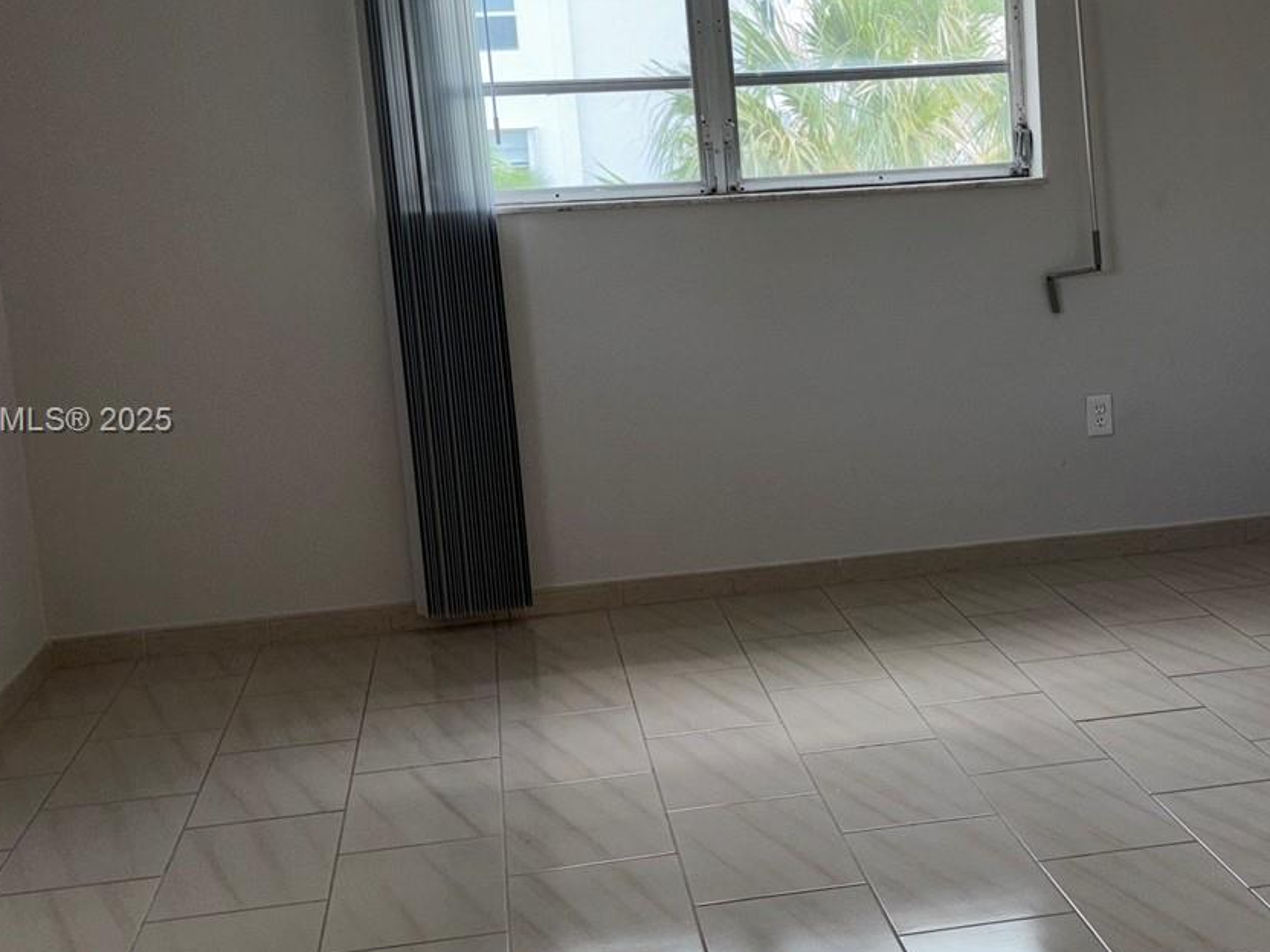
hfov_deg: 37.5
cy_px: 423
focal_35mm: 50
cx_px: 905
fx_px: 1834
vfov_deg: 29.1
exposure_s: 1/120
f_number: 1.6
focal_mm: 5.96
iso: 40
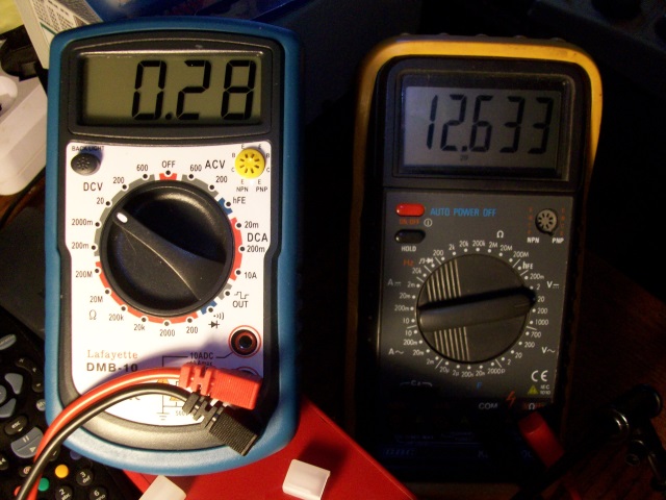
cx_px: 333
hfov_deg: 54.0
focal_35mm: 34
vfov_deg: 41.8
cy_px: 250
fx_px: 654
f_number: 2.8
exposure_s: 1/60
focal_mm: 5.7
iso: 160
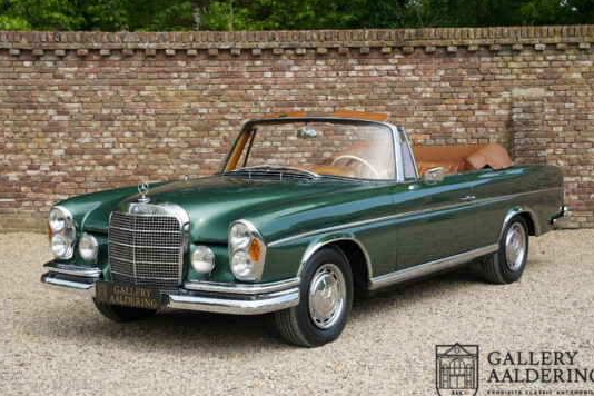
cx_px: 294
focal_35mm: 64
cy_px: 201
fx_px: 1058
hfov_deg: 31.4
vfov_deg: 21.2
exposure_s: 1/125
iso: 100
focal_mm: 57.1
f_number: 6.3
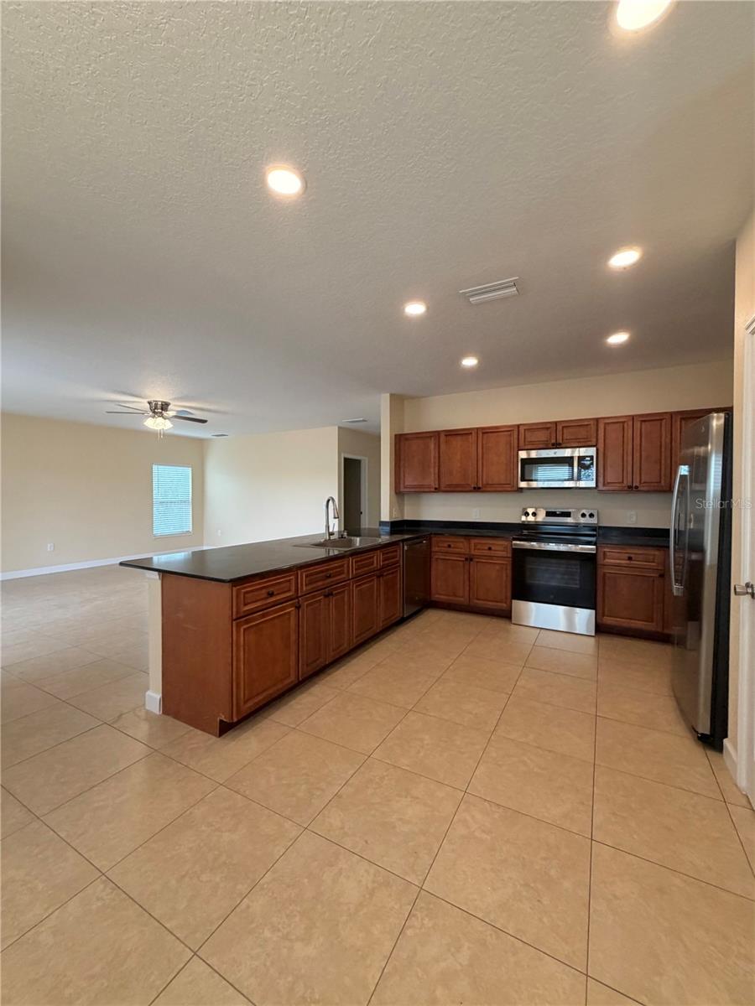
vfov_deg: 102.1
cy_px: 503
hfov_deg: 85.7
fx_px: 407
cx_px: 378
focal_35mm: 14
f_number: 2.2
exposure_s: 1/120
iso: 250
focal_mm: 2.22
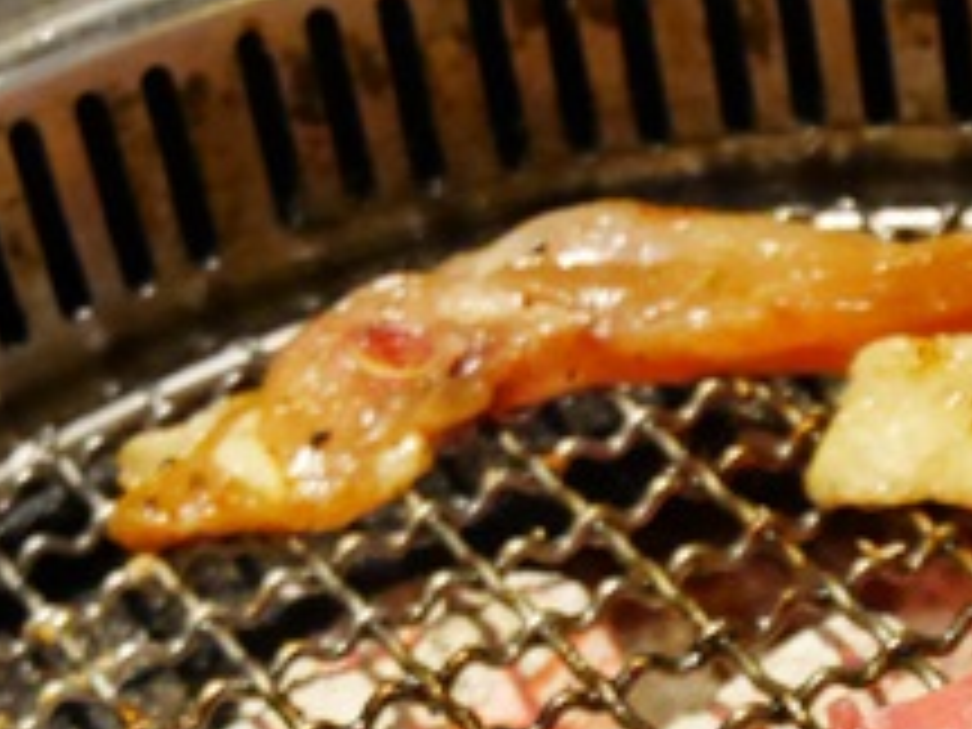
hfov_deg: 13.9
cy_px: 1107
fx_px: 3987
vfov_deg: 10.1
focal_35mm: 142
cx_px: 716
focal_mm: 23
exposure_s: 1/13
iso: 3200
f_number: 4.9
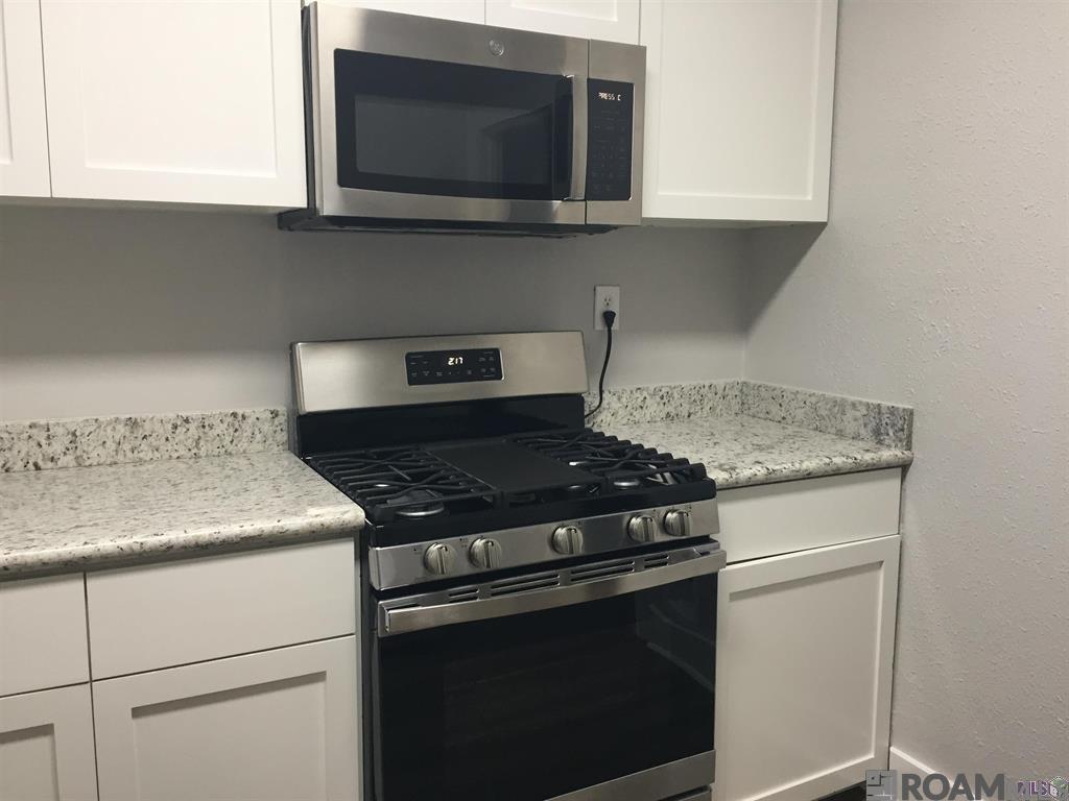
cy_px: 400
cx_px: 534
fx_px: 896
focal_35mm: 29
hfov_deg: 61.7
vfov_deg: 48.2
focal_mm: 4.15
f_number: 2.2
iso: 64
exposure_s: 1/30
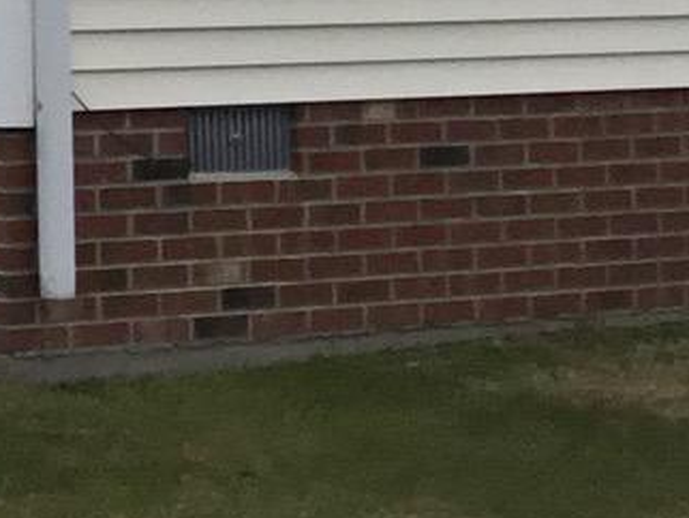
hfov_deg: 8.6
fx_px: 3924
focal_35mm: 197
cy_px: -567
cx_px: -1295
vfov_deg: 7.2
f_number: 2.4
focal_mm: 3.3
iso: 25
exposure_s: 1/679
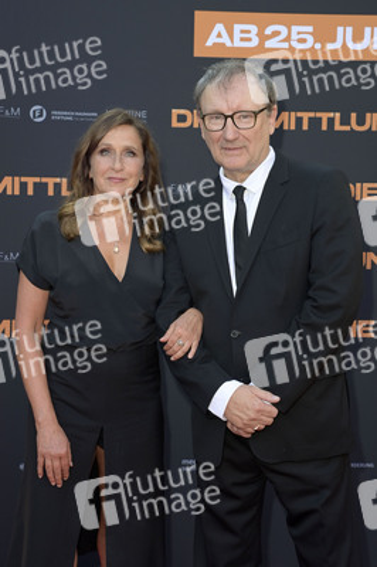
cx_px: 188
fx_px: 1337
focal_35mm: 85
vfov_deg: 23.9
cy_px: 284
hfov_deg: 16.0
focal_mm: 85
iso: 640
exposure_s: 1/160
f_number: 8
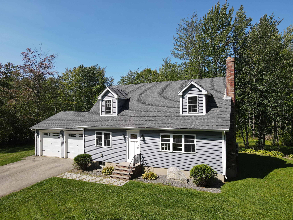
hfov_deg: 71.6
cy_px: 110
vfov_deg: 56.8
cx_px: 146
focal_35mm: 24
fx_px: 203
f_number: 2.8
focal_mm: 4.5
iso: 100
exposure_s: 1/640
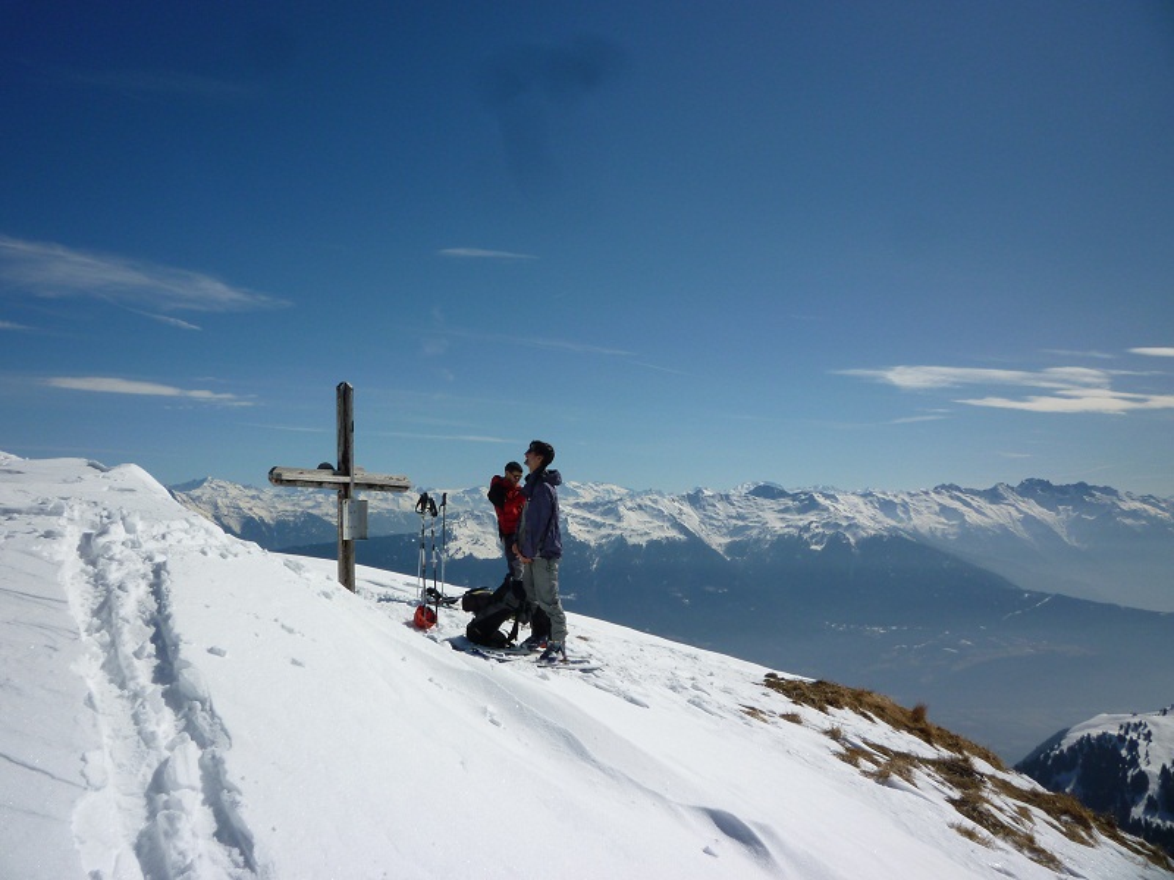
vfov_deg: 48.2
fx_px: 984
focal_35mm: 29
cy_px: 440
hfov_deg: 61.7
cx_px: 587
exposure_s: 1/800
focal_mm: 5.2
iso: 80
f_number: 7.1
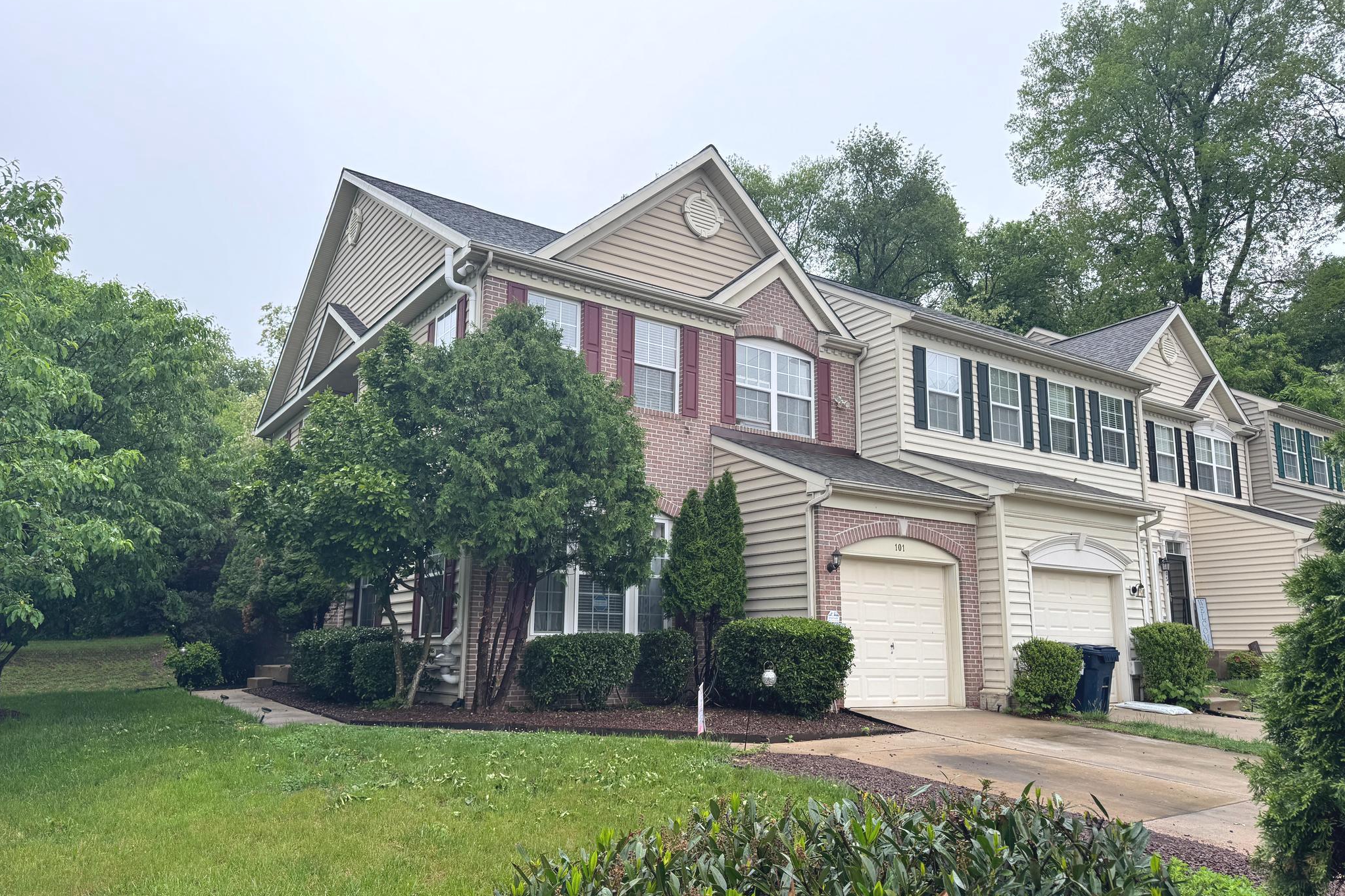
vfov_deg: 51.2
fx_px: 934
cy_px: 486
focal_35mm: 25
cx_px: 672
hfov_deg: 71.5
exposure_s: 1/477
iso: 80
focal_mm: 6.76
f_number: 1.78
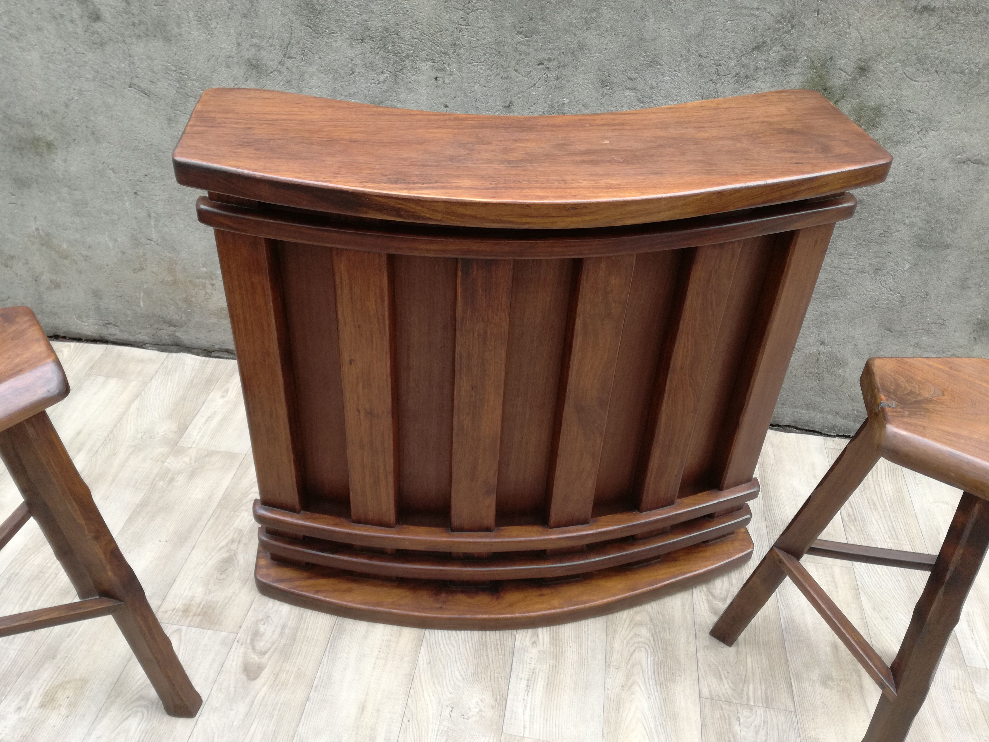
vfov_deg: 51.4
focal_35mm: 27
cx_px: 494
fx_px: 771
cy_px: 371
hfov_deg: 65.3
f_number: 2
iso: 64
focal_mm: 3.79
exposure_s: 1/50
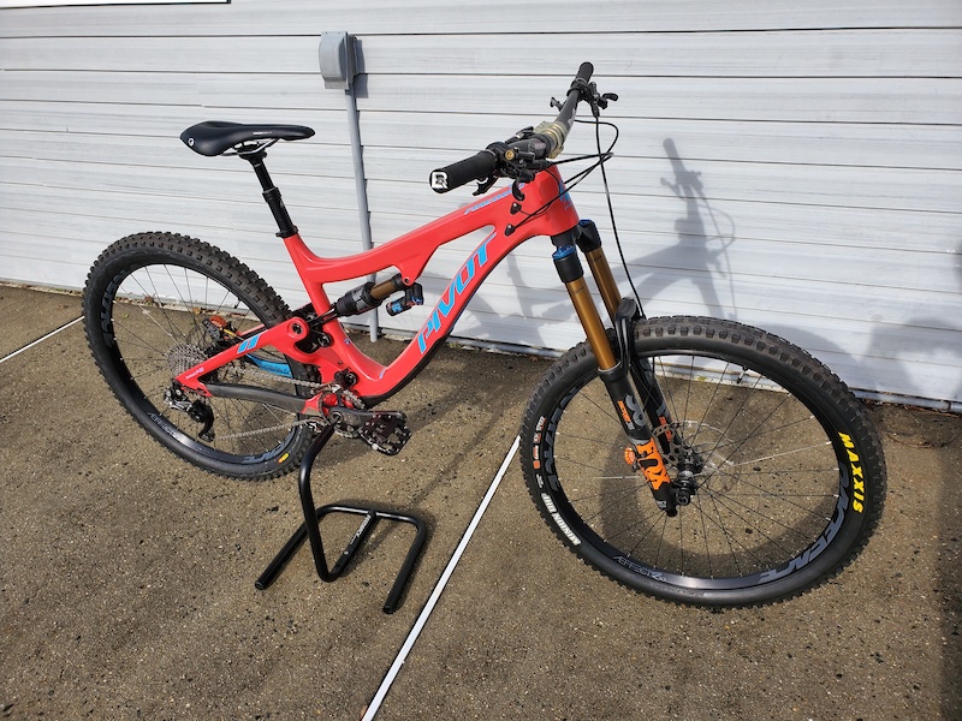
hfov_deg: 67.3
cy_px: 360
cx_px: 481
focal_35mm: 26
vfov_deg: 53.1
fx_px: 723
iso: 50
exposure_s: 1/1296
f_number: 2.4
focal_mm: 4.3
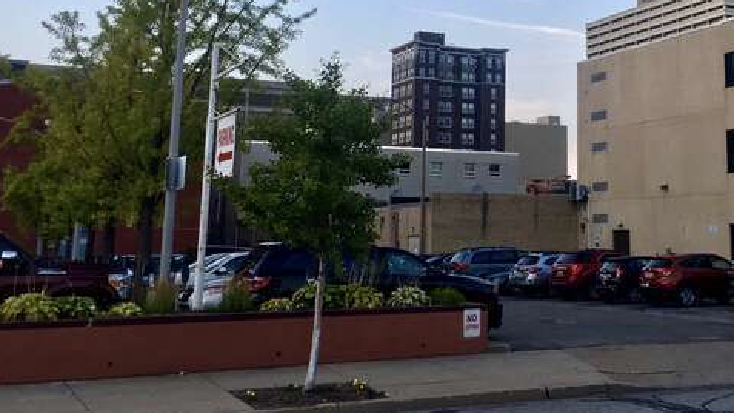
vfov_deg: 22.1
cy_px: 48
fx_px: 1031
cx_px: 552
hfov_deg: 38.2
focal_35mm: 53
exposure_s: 1/120
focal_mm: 4.15
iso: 32
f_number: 2.2
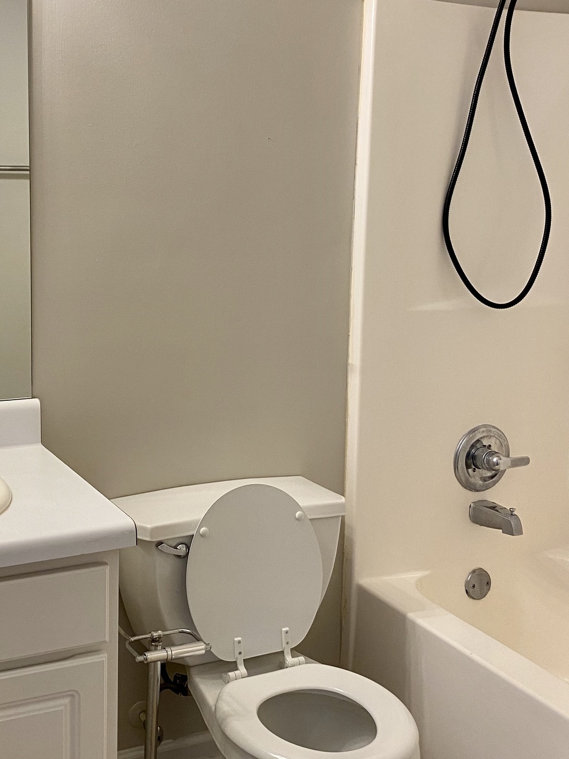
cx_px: 161
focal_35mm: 45
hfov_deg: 31.7
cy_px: 336
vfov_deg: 42.0
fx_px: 986
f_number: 1.8
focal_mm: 4.25
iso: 100
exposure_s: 1/60
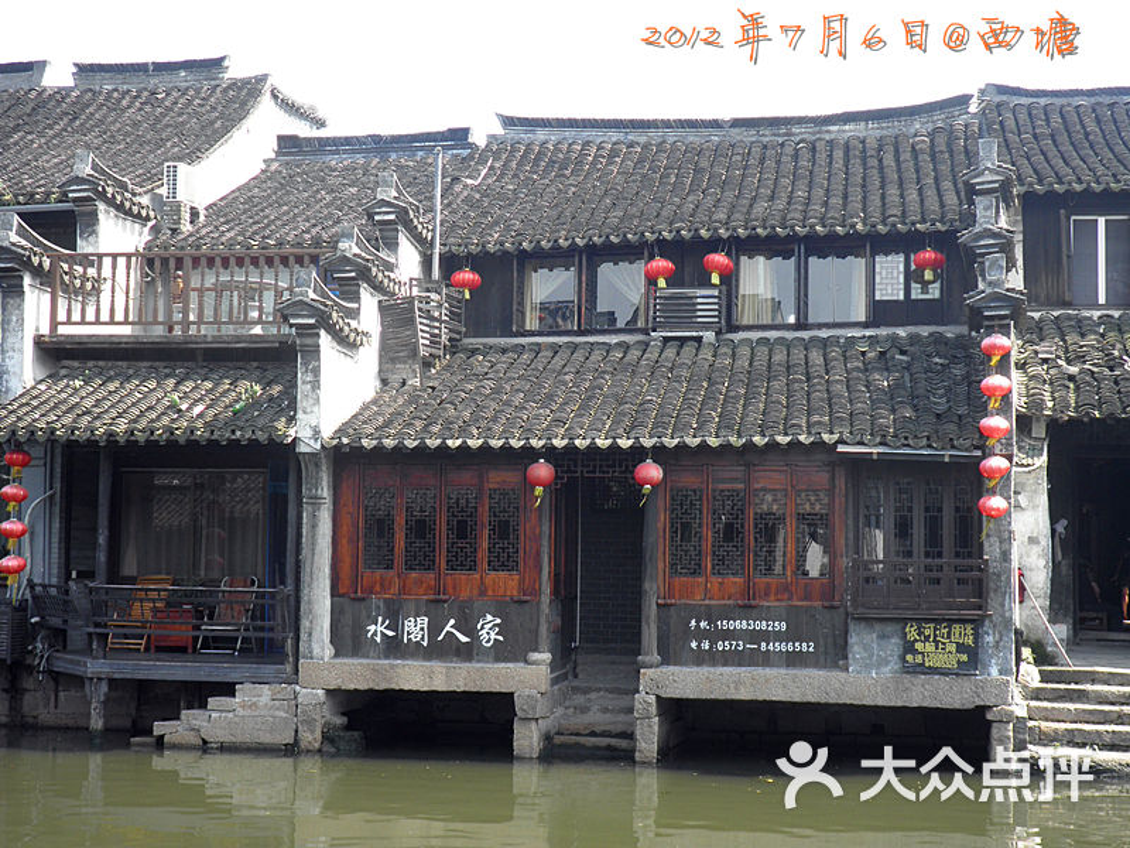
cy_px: 424
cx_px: 565
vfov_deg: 27.5
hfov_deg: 36.2
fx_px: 1730
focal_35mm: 53
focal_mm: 9.6
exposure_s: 1/100
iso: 64
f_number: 4.8
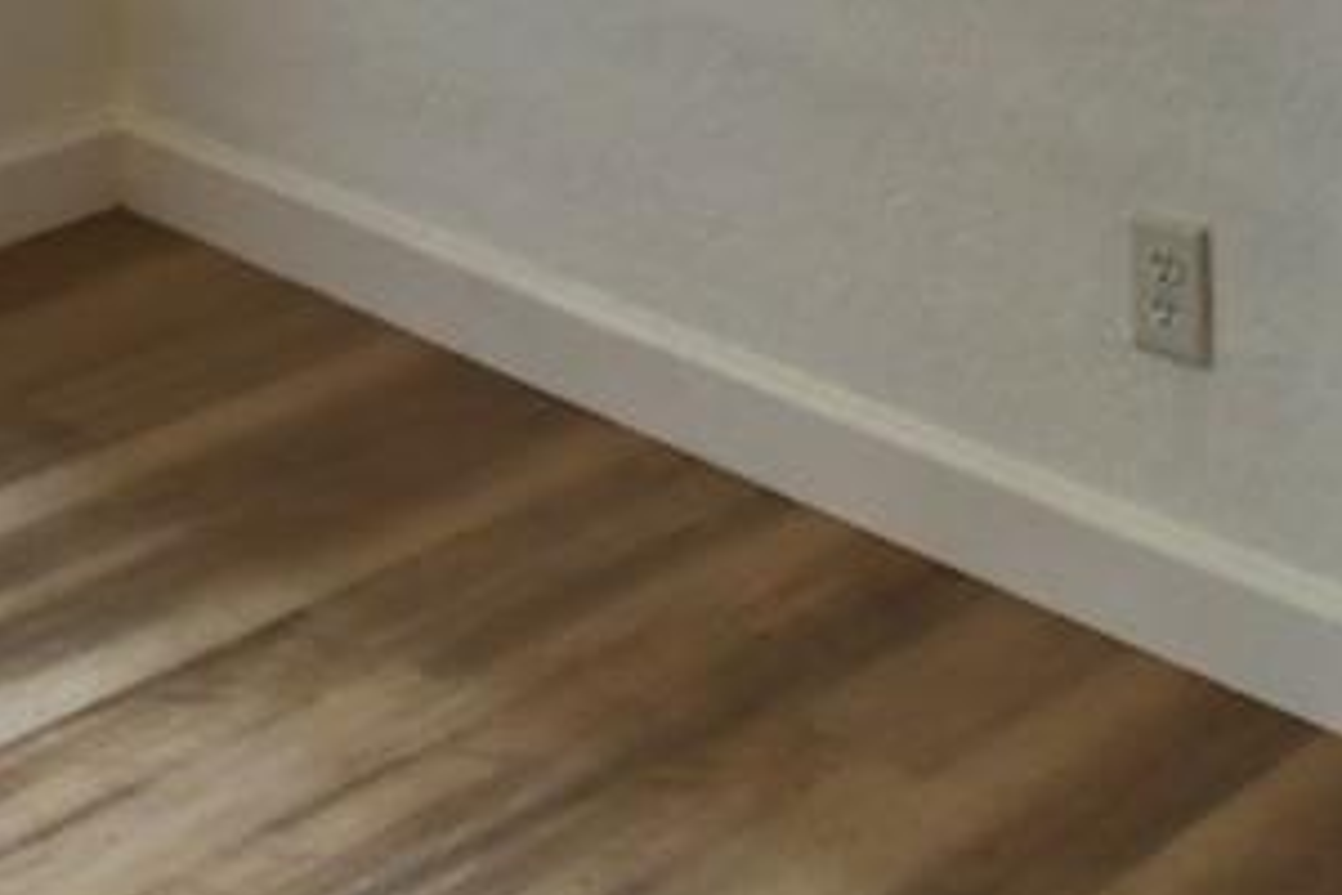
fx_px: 2982
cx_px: 134
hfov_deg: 24.6
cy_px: -1128
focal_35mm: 80
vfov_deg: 13.4
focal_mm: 10
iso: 400
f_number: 4.5
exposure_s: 1/100
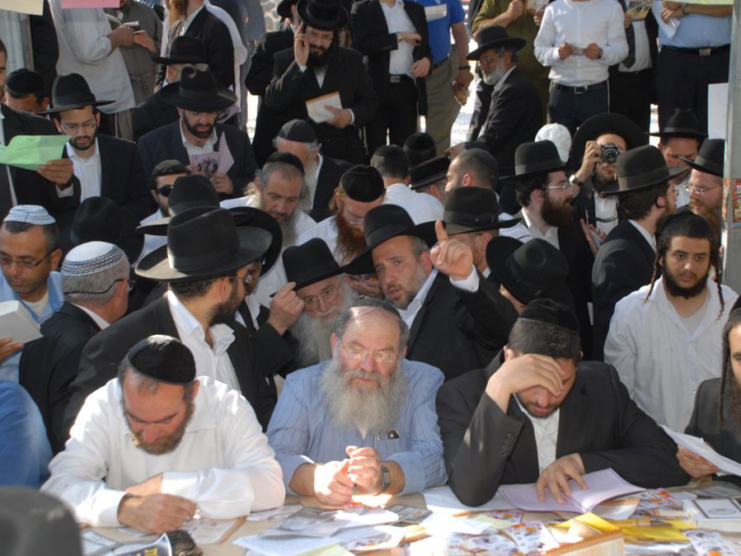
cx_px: 391
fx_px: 1232
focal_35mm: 58
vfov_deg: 25.4
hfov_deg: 33.5
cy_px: 278
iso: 250
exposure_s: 1/60
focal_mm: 35
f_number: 5
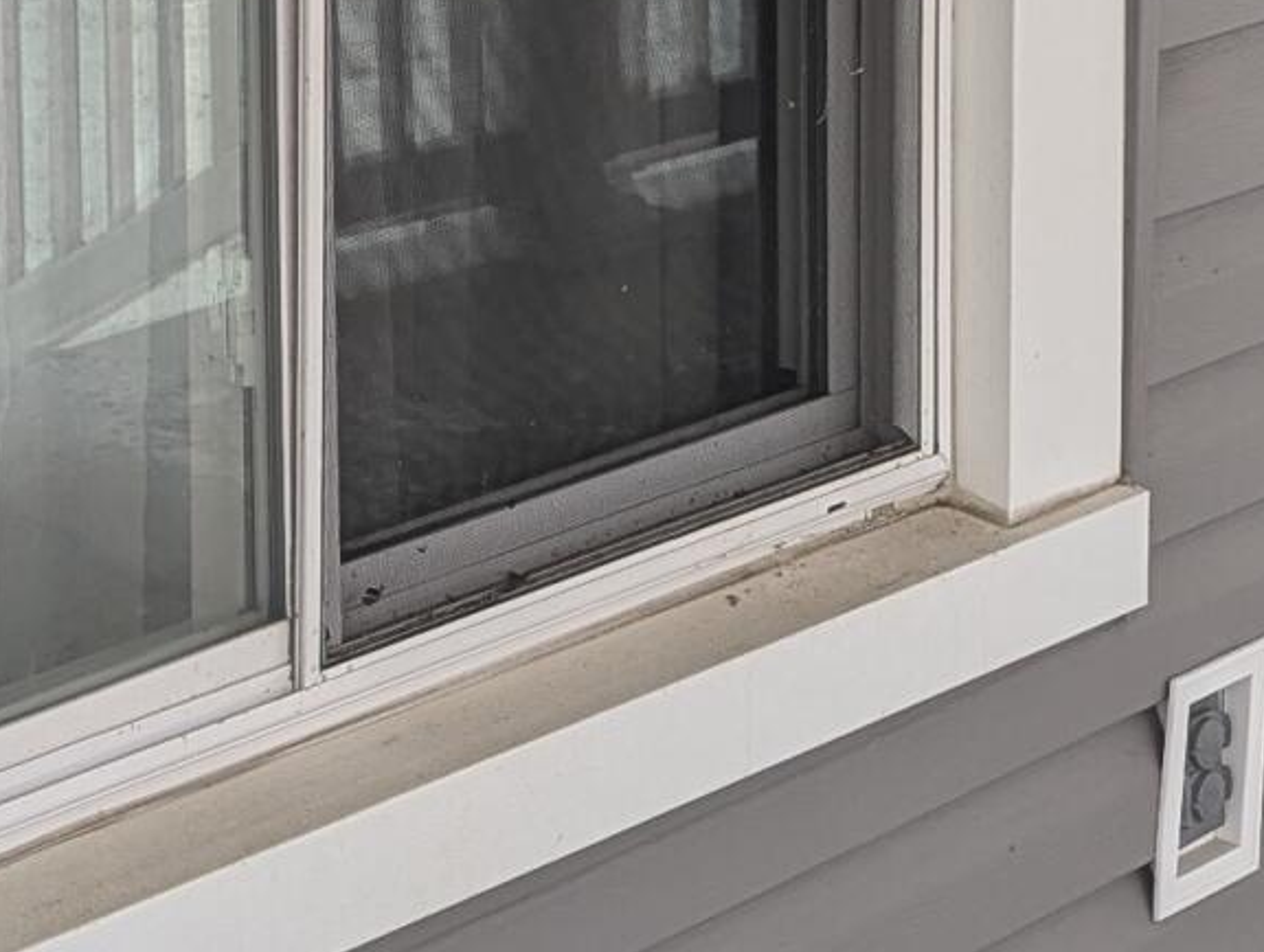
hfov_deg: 15.7
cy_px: -116
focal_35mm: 125
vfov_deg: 11.7
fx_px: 4572
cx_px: 402
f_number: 1.85
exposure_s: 1/245
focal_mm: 6.81
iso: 25
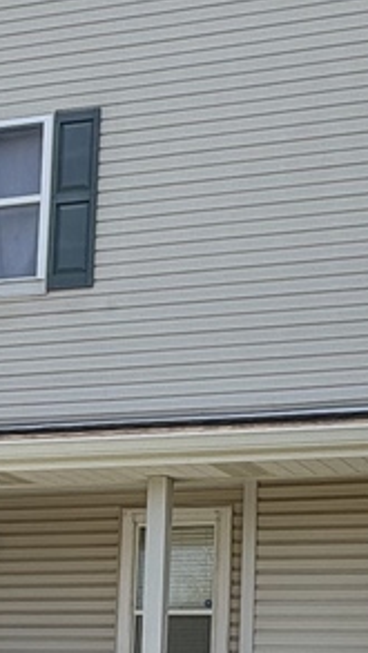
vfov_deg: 27.4
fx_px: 1300
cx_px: 366
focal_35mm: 75
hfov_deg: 15.8
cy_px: 555
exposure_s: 1/1143
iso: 50
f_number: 2.2
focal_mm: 2.22
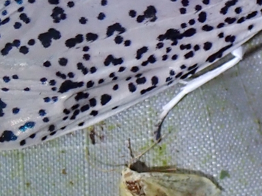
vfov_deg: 5.9
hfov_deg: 7.8
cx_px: 214
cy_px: 11
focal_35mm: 252
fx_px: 1907
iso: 125
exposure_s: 1/400
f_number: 6.3
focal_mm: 18
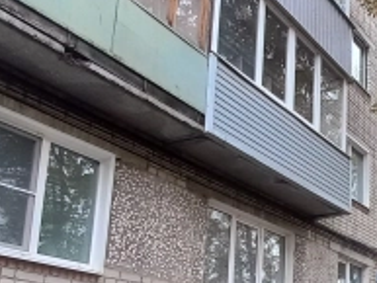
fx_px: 458
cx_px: 416
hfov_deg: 37.4
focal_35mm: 42
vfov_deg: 31.3
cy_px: 295
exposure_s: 1/100
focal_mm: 1.42
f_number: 2.2
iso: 80
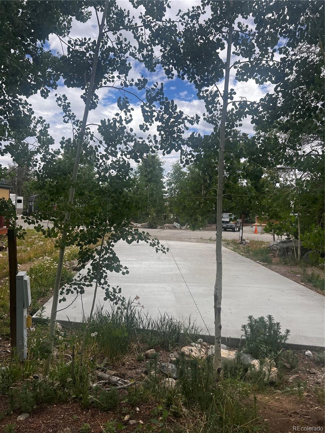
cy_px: 216
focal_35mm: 26
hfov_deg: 53.1
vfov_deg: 67.3
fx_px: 325
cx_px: 162
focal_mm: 5.7
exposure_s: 1/3257
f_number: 1.5
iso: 50
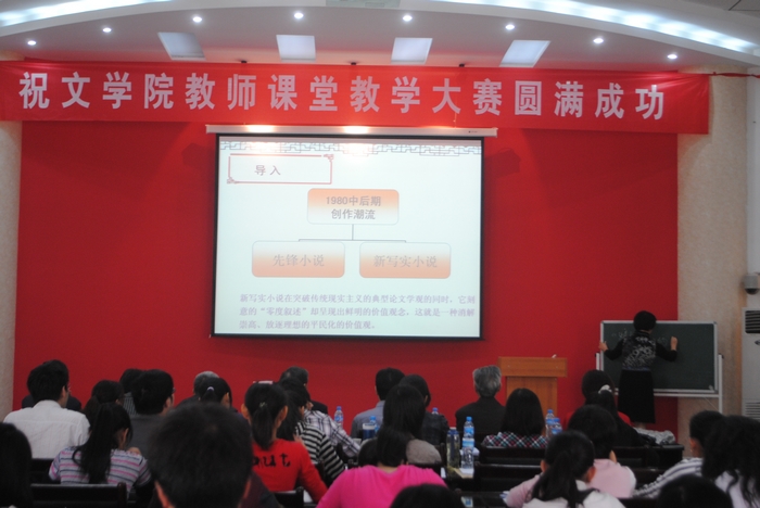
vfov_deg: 25.1
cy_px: 254
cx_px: 380
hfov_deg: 36.8
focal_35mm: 54
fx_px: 1141
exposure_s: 1/25
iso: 400
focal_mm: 36
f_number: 5
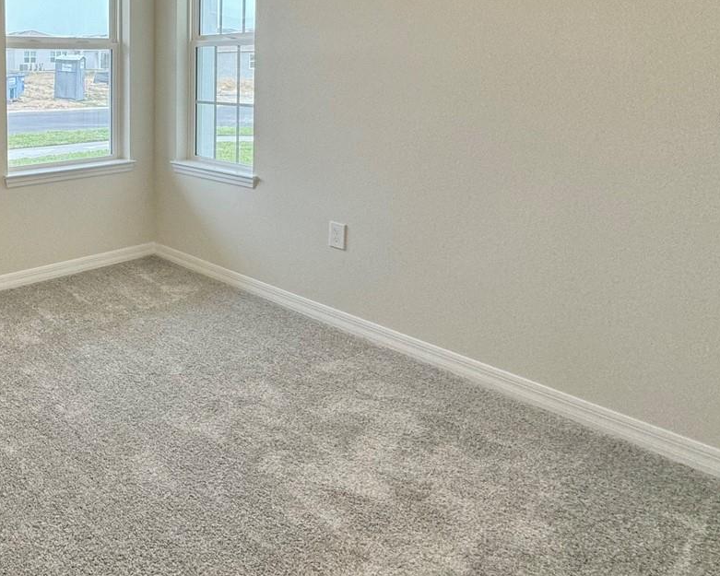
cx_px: 68
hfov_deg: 54.0
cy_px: 120
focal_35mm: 28
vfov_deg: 48.8
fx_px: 597
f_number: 2.2
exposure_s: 1/120
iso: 125
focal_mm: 2.22
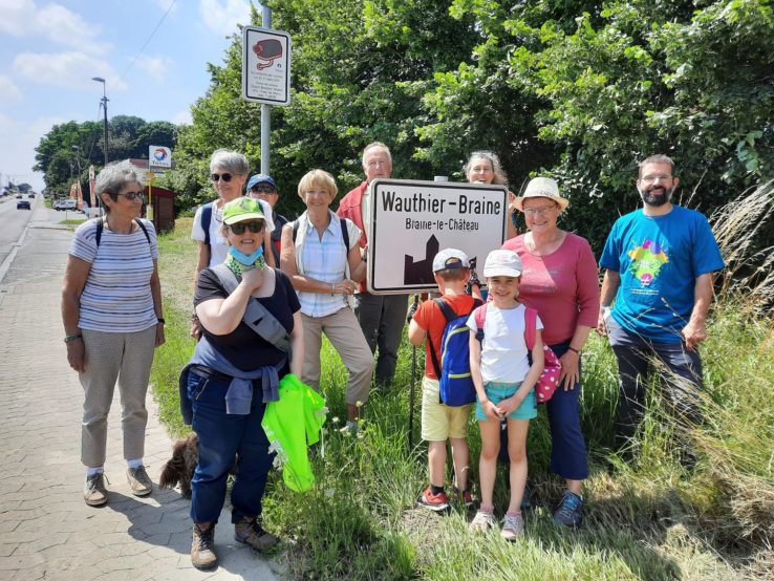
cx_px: 386
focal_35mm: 26
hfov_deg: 67.3
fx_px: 582
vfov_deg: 53.1
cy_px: 287
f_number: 2
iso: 32
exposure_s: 1/491
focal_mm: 4.6
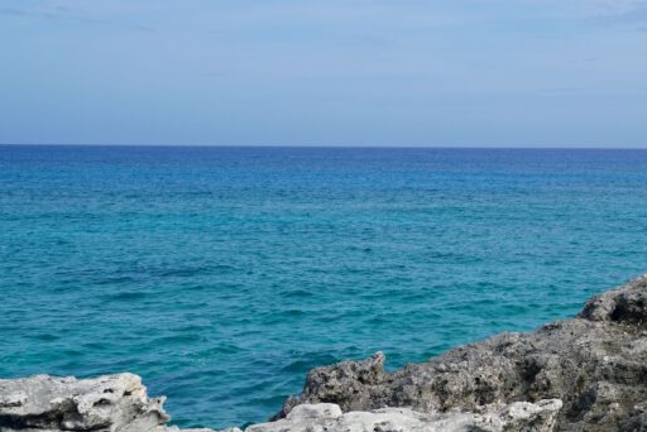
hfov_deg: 26.0
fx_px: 1331
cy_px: 208
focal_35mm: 74
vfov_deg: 18.4
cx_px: 636
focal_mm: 37
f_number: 10
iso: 100
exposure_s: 1/160
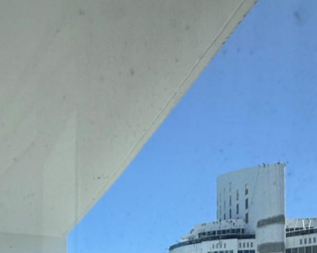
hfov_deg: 45.7
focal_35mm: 38
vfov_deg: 31.6
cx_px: 68
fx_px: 357
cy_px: 316
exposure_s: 1/914
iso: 50
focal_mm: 2.22
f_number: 2.2
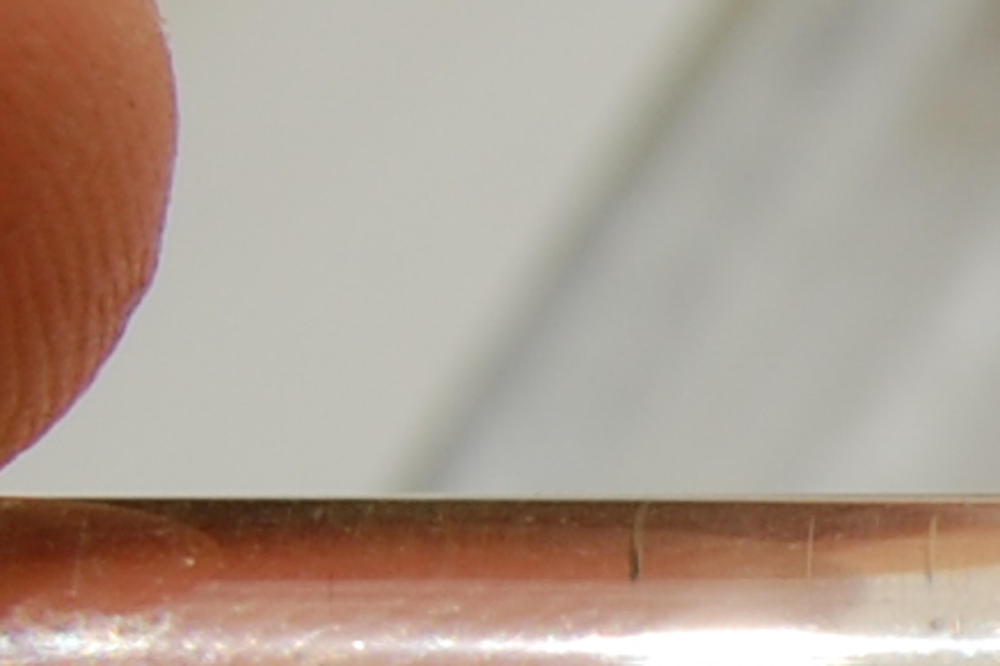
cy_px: 890
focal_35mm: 351
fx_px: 9746
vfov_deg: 3.9
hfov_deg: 5.7
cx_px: 2410
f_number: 13
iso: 200
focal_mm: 34
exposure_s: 1/640
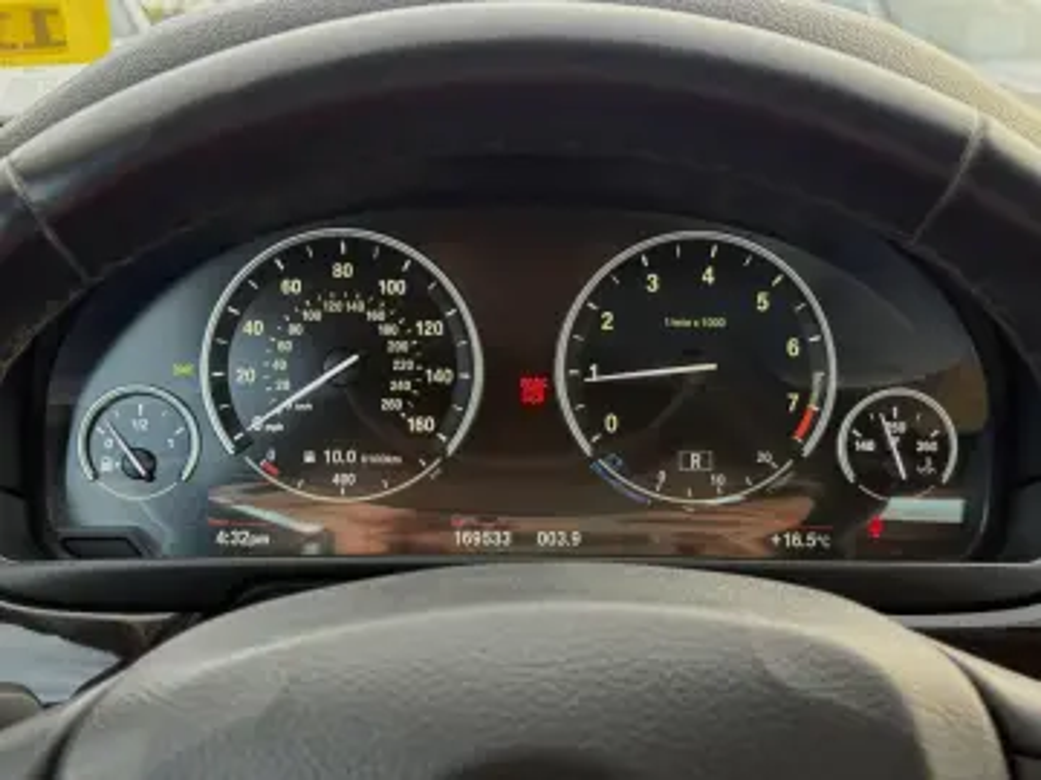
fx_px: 1443
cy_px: 390
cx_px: 520
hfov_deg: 39.7
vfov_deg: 30.3
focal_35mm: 48
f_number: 1.78
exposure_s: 1/166
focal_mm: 6.76
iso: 160
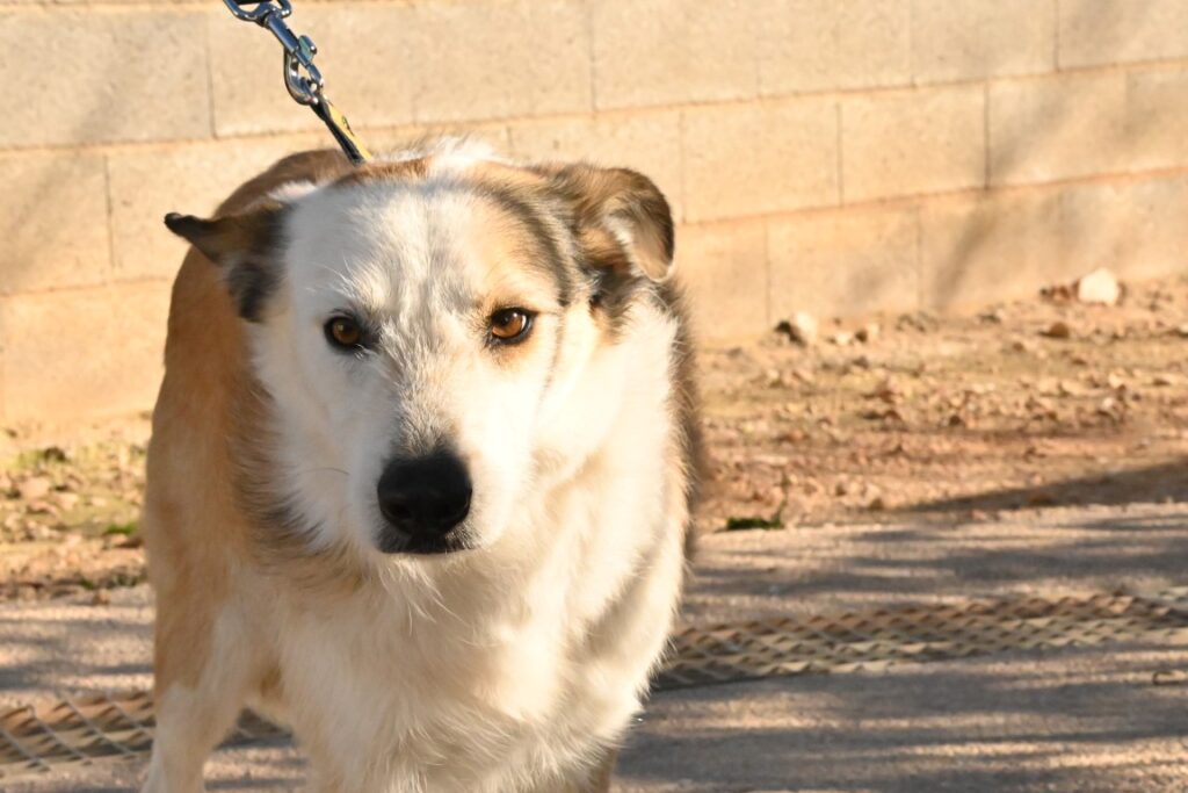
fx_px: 3366
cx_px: 594
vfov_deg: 13.4
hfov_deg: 20.0
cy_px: 396
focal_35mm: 102
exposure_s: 1/4000
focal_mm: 68
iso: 9000
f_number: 13
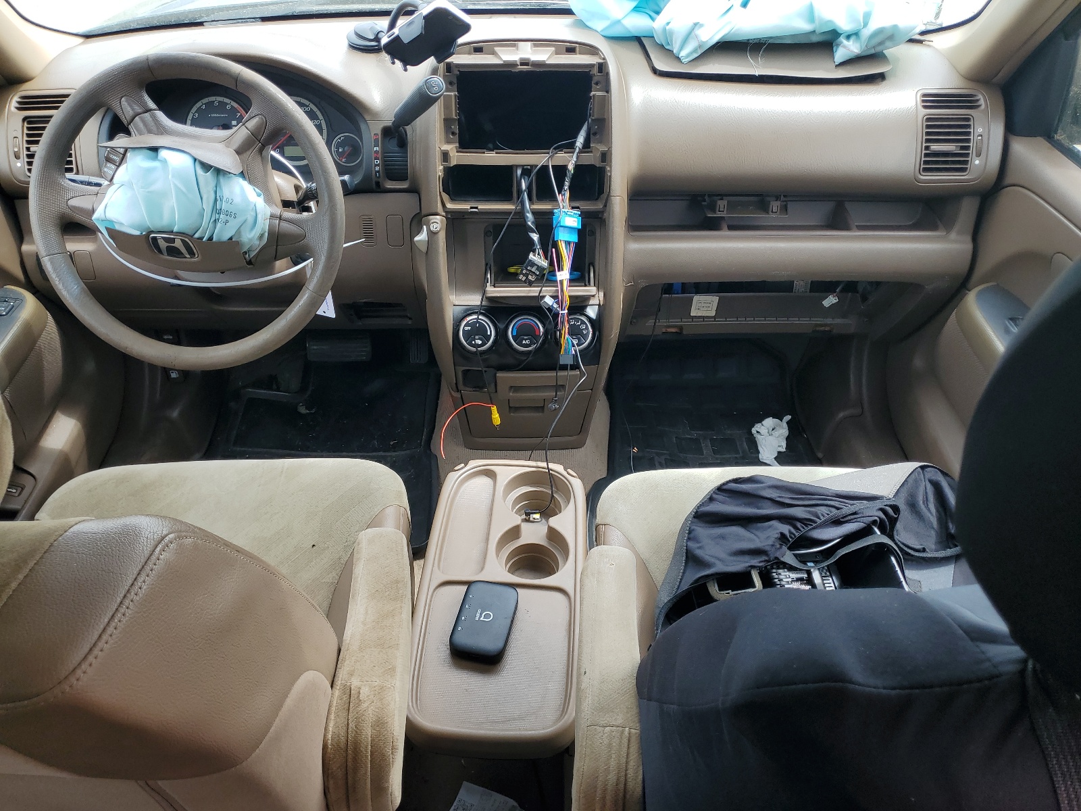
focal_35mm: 26
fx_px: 812
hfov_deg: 67.3
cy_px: 406
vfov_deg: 53.1
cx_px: 540
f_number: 1.5
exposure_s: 1/500
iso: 50
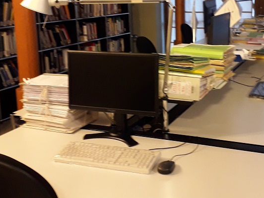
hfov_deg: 36.4
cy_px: 62
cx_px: 179
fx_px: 397
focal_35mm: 52
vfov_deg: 27.8
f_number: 1.9
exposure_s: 1/25
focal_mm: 3.6
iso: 200
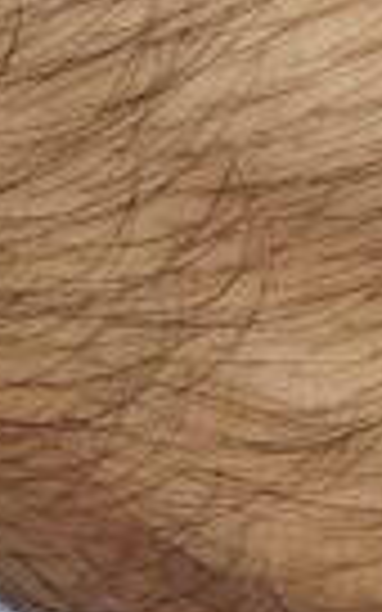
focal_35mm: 299
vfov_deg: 7.0
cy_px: 450
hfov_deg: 4.3
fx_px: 4980
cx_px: 1061
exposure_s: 1/1458
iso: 64
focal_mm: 6.76
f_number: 1.78
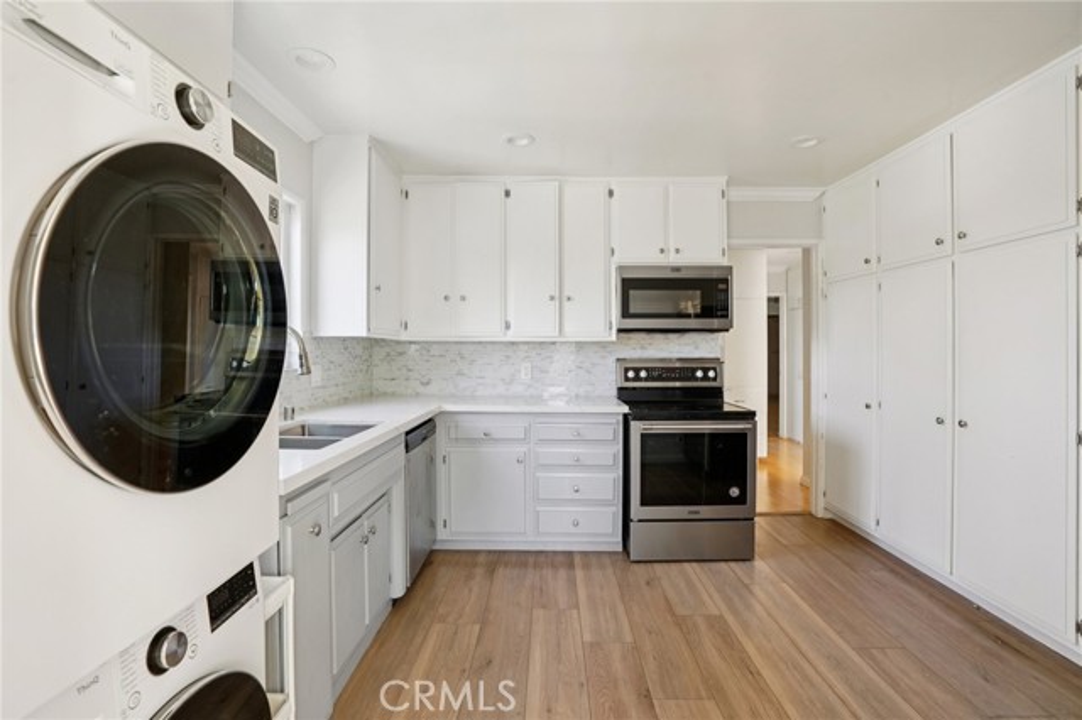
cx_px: 541
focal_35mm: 16
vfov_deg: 73.7
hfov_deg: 96.8
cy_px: 360
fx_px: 481
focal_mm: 16
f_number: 8
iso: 400
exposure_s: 1/20
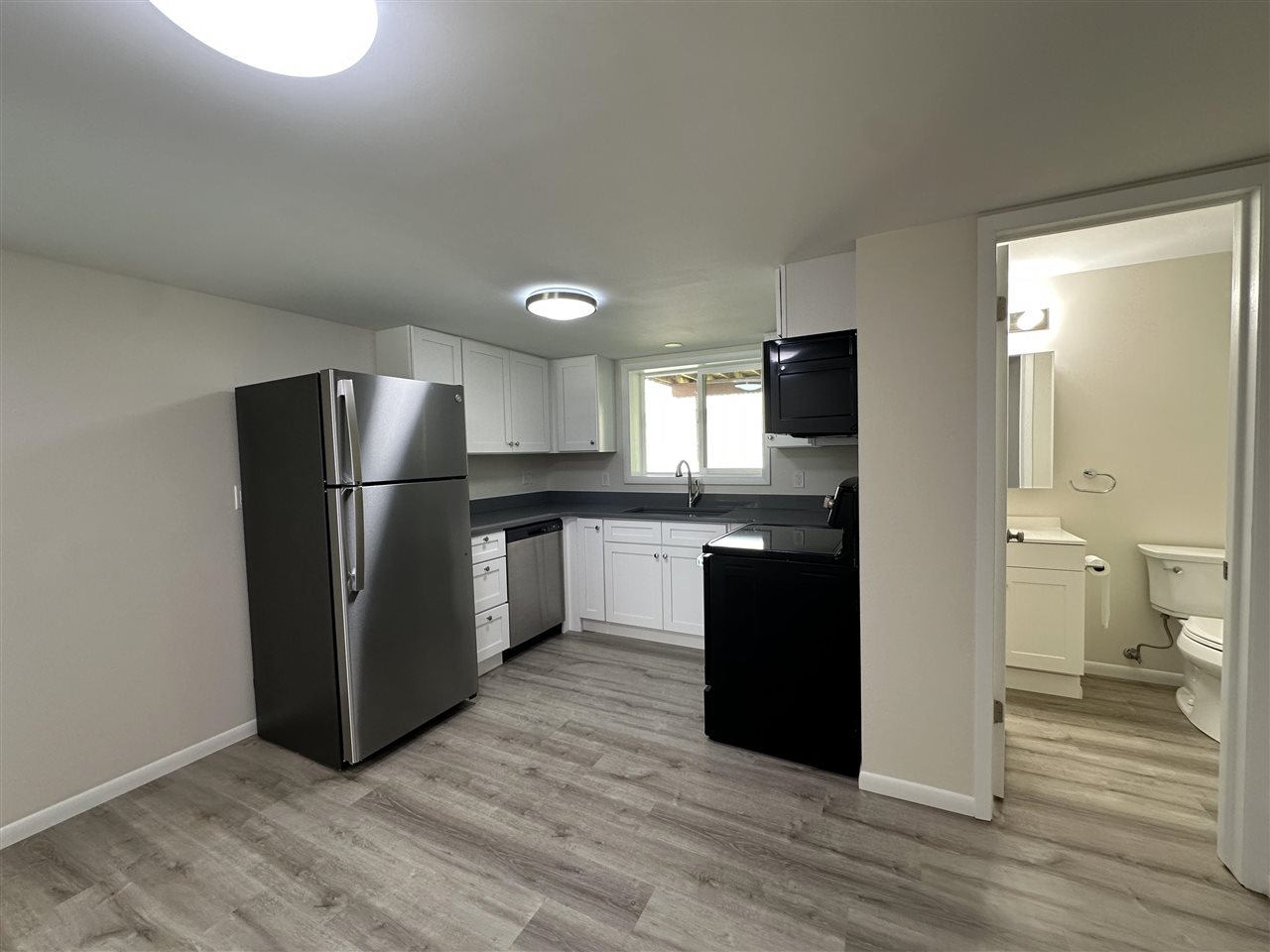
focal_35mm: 14
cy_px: 476
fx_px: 514
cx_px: 635
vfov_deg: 85.7
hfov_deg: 102.1
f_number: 2.2
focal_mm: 2.22
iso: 160
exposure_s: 1/120
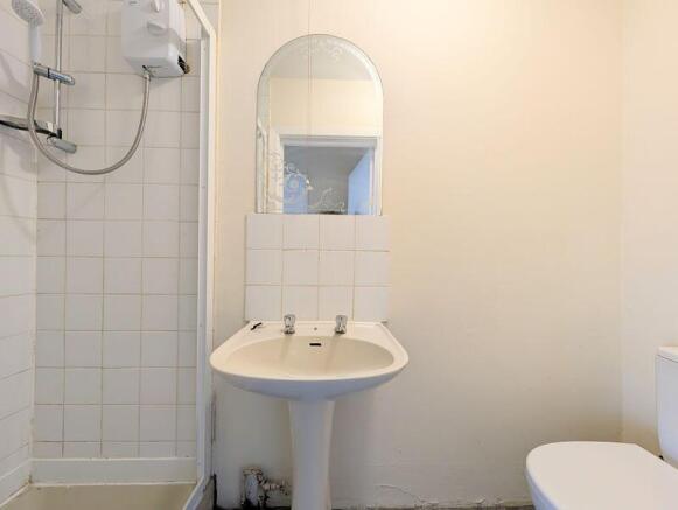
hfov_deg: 110.5
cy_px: 255
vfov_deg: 94.6
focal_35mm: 12
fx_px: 235
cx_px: 339
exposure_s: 1/100
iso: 90
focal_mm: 2.02
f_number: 1.7
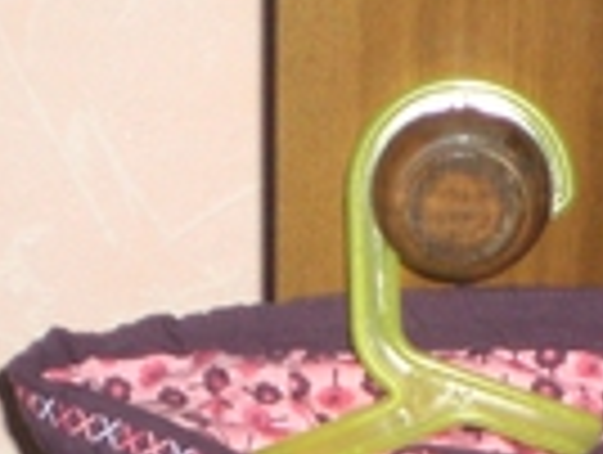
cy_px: 865
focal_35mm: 156
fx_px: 2722
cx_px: 468
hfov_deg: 12.6
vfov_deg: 9.1
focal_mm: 6.3
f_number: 3.1
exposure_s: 1/60
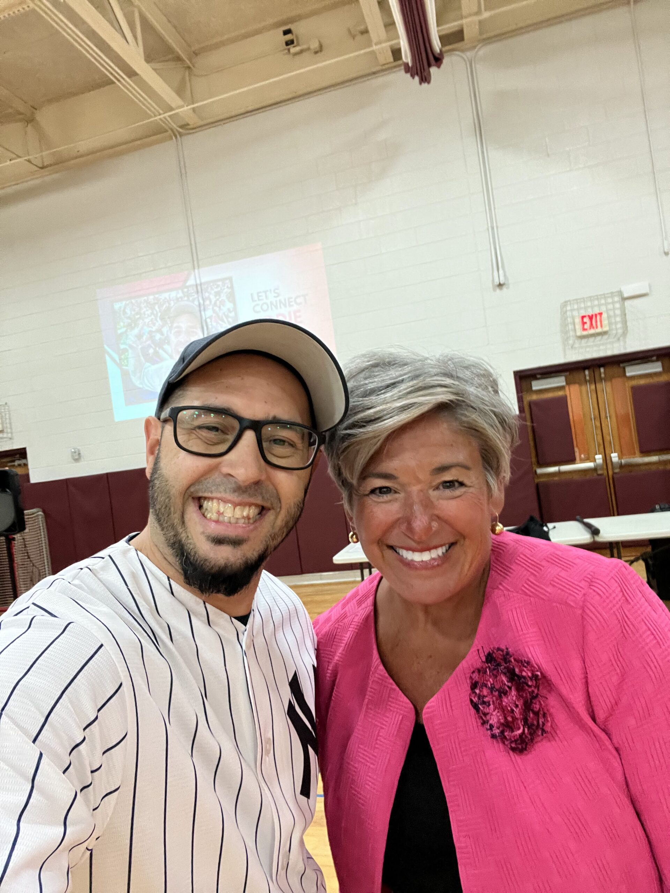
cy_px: 446
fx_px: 594
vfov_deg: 73.9
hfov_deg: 58.9
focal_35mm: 23
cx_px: 335
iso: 320
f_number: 2.2
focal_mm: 2.71
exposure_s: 1/30
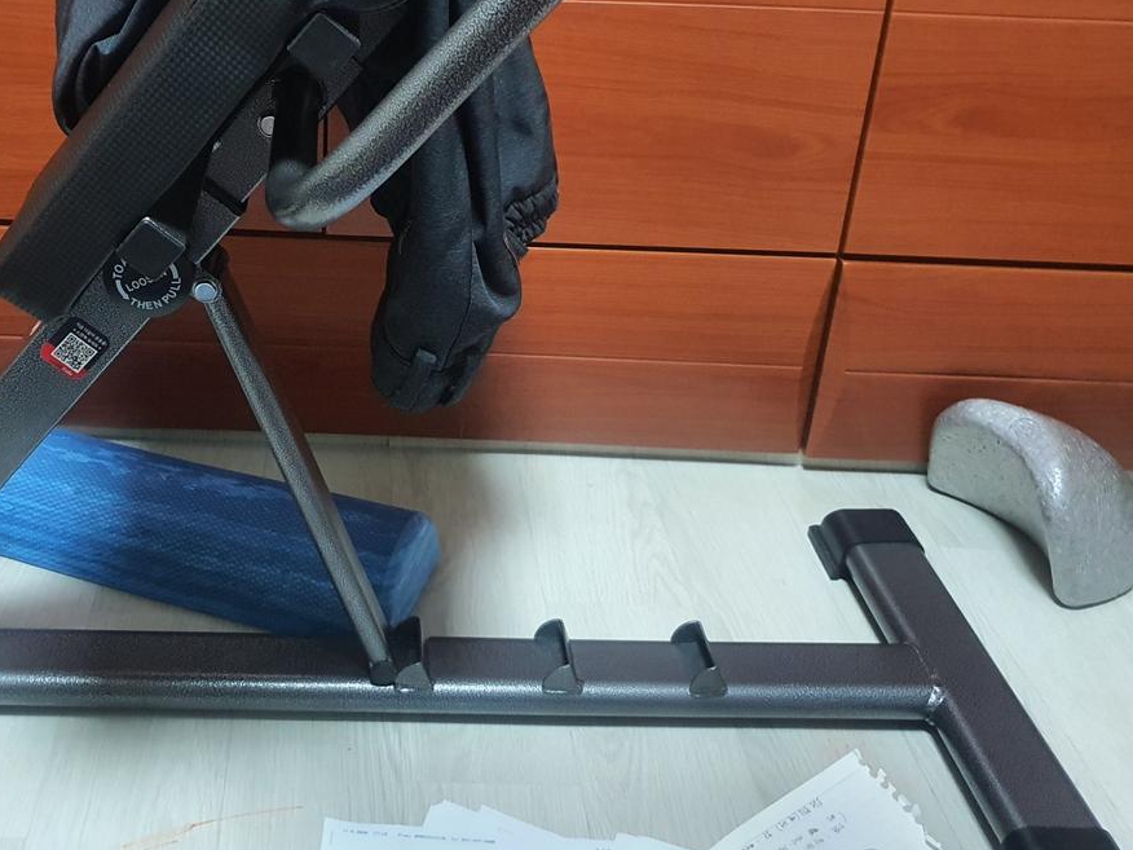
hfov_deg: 48.3
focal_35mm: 38
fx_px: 1244
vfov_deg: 37.3
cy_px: 283
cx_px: 400
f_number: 1.5
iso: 500
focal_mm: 4.3
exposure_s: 1/24
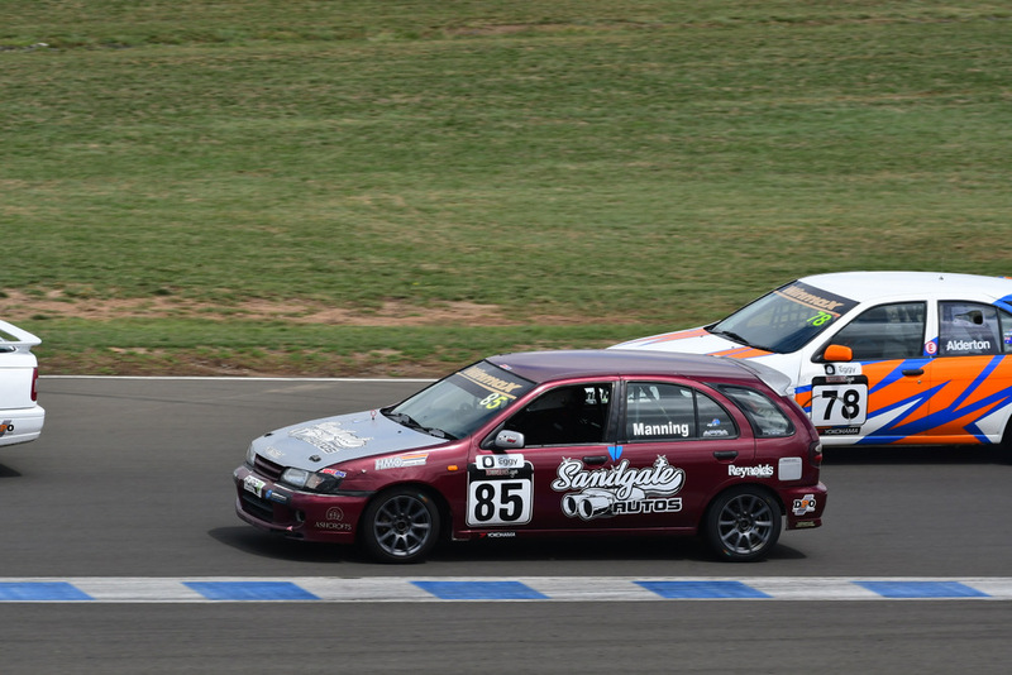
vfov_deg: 3.7
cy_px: 338
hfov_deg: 5.5
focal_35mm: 375
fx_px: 10545
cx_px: 506
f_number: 10
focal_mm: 250
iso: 320
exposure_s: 1/640
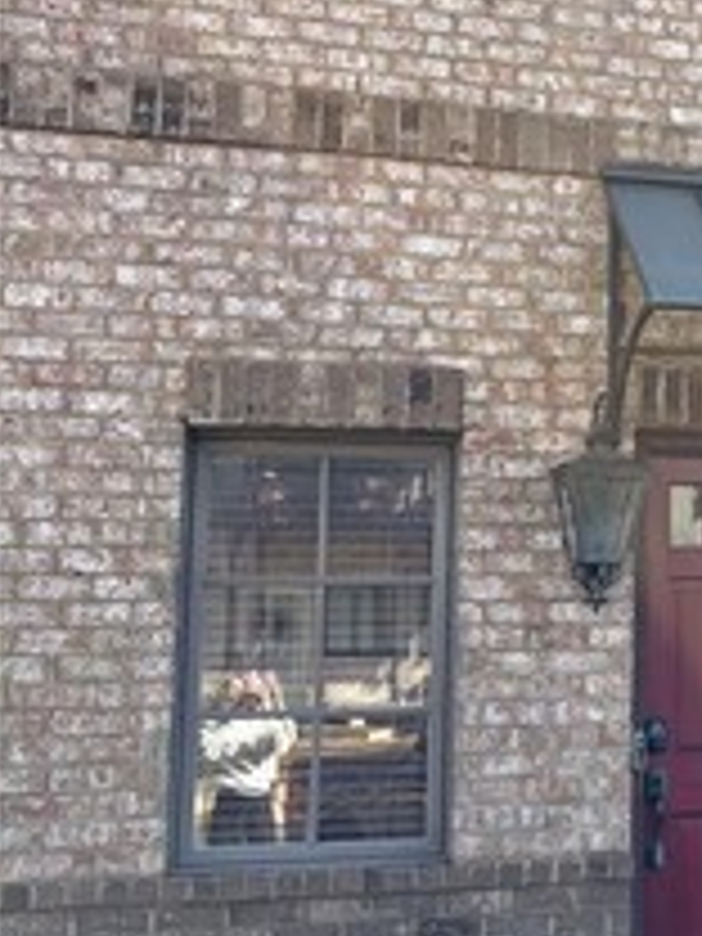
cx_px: 806
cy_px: 387
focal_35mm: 60
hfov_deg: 22.8
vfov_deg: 32.1
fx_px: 1622
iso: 64
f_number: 1.6
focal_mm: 5.96
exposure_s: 1/959
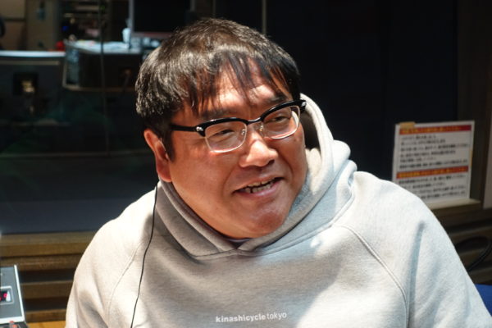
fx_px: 943
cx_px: 246
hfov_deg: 29.2
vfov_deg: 19.7
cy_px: 164
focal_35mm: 69
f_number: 2.8
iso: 1000
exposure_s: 1/80
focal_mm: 25.46
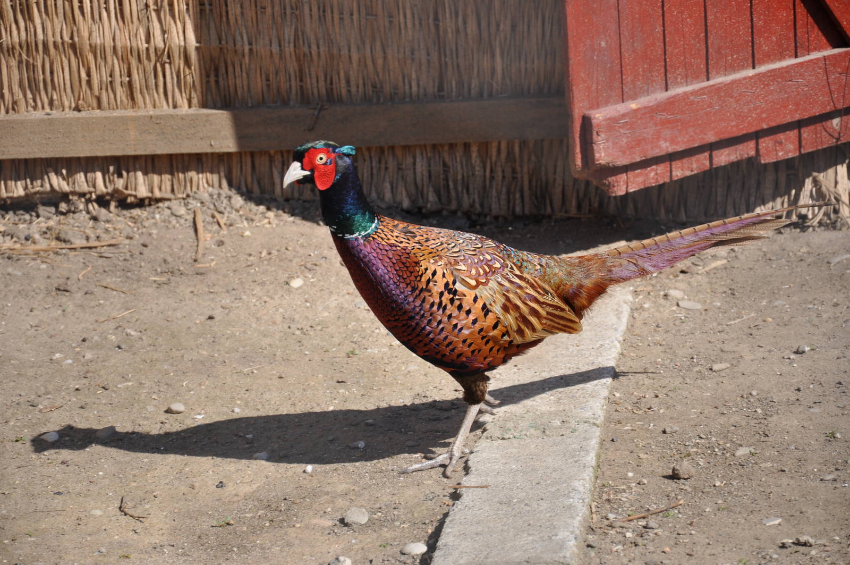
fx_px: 3715
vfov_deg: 8.7
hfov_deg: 13.1
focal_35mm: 158
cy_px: 282
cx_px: 425
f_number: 6.3
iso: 200
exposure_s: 1/640
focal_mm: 105
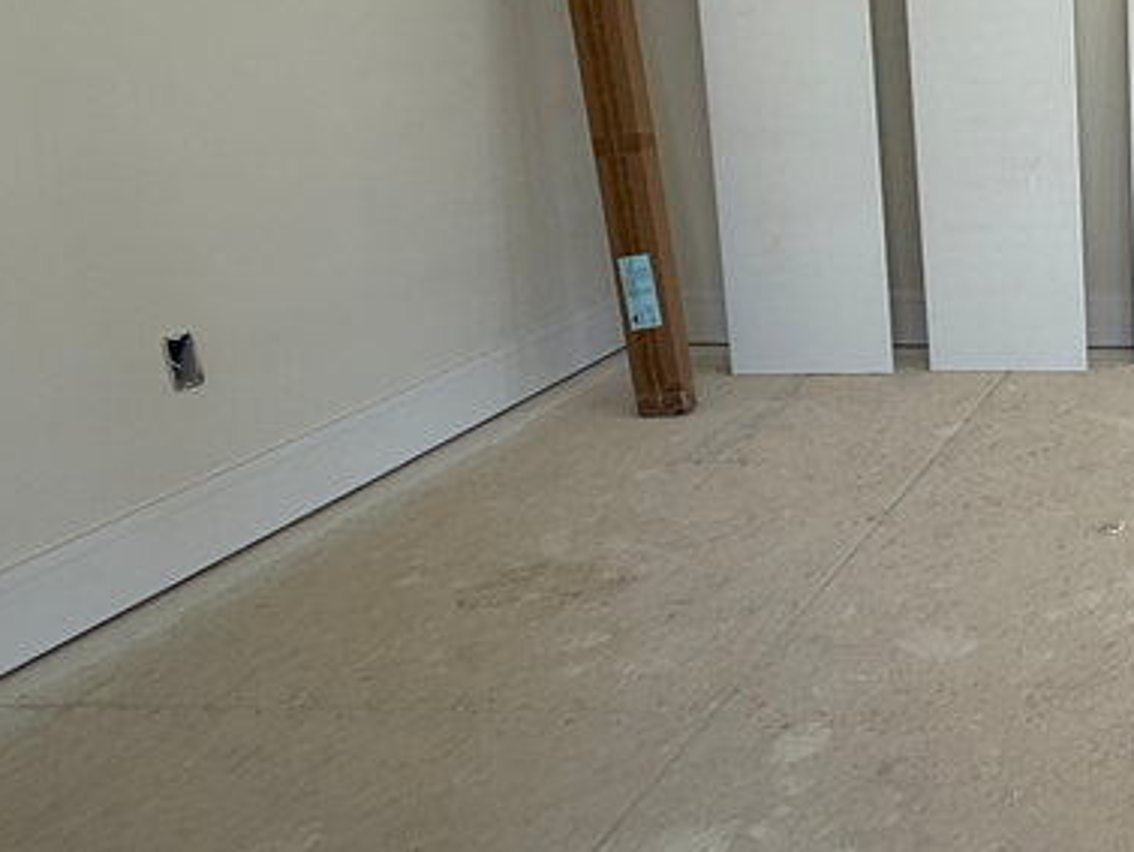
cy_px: 301
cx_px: 1363
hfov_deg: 37.2
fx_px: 1245
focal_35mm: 38
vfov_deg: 37.4
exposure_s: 1/99
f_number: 2.2
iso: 50
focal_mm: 2.22
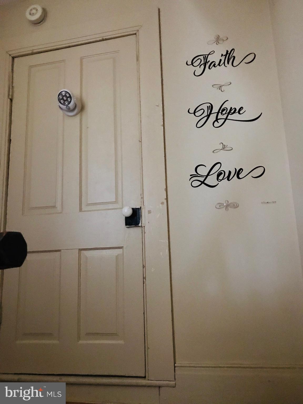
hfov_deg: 49.7
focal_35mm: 28
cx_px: 152
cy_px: 202
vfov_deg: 63.4
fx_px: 327
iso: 125
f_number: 1.8
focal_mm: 3.99
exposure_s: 1/4
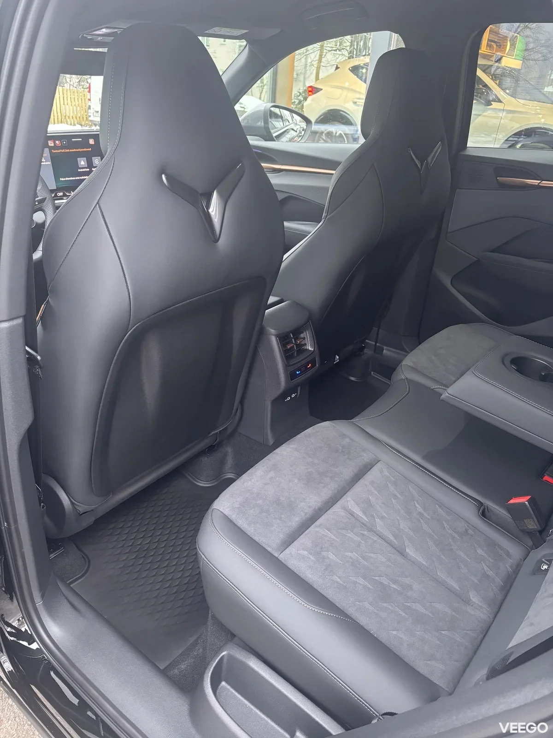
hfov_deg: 53.1
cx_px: 276
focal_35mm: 26
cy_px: 369
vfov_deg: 67.3
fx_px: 554
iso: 400
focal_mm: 5.96
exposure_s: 1/40
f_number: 1.6
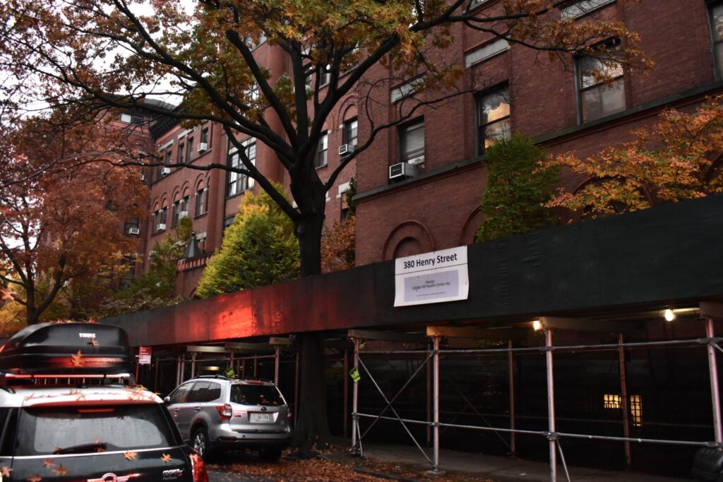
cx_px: 362
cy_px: 241
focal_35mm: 32
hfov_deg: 59.5
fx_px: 633
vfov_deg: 41.7
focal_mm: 21
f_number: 5
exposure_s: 1/160
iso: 3200
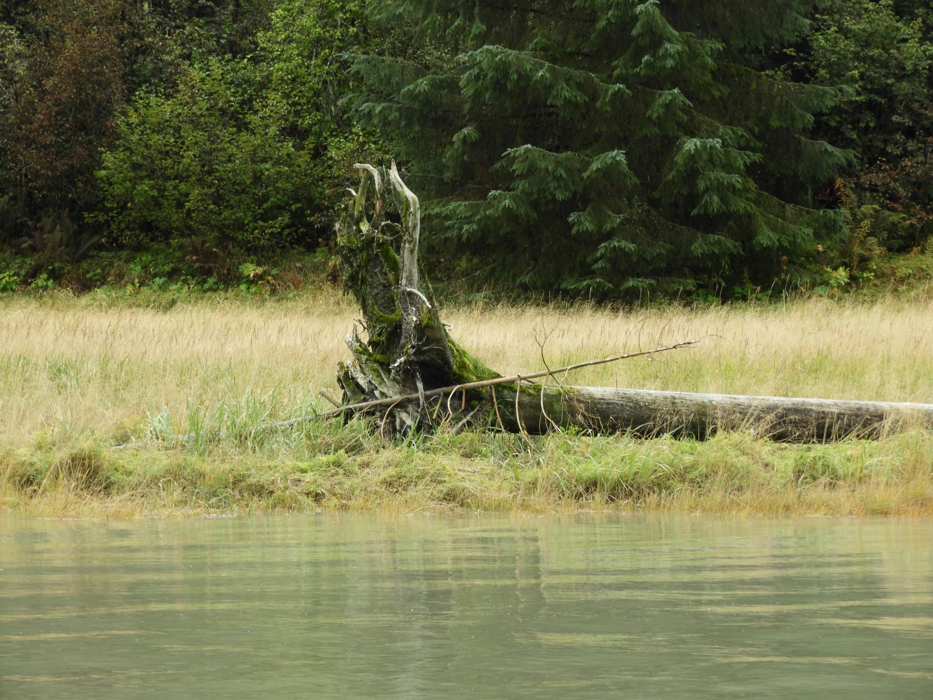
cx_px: 466
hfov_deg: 7.3
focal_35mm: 270
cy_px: 350
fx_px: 7277
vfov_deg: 5.5
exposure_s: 1/125
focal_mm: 48.4
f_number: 5.5
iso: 110
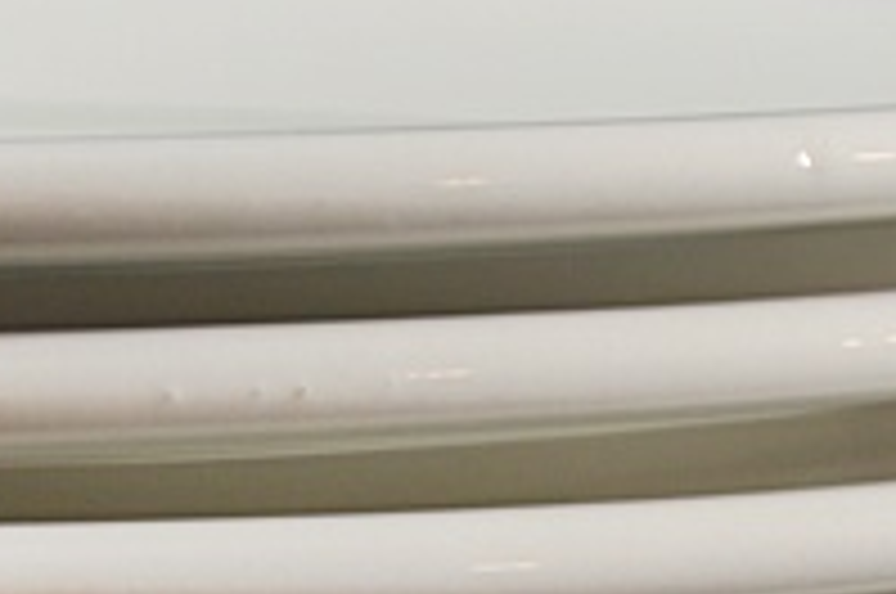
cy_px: 713
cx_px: 293
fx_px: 4199
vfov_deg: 8.0
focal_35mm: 169
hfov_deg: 12.2
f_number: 4.8
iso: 400
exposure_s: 1/40
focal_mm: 32
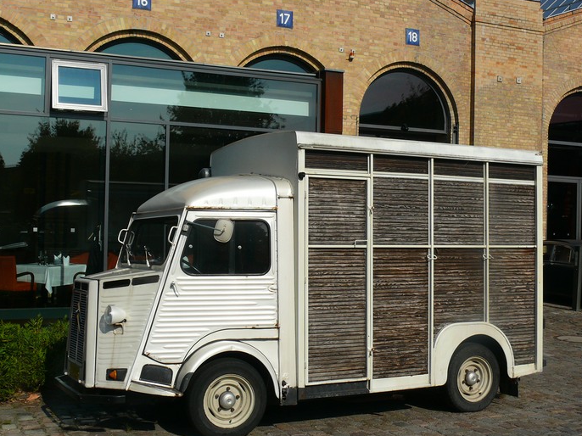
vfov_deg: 30.9
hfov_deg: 40.4
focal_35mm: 47
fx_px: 790
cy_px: 209
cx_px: 316
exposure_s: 1/320
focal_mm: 8.7
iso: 100
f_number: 5.6
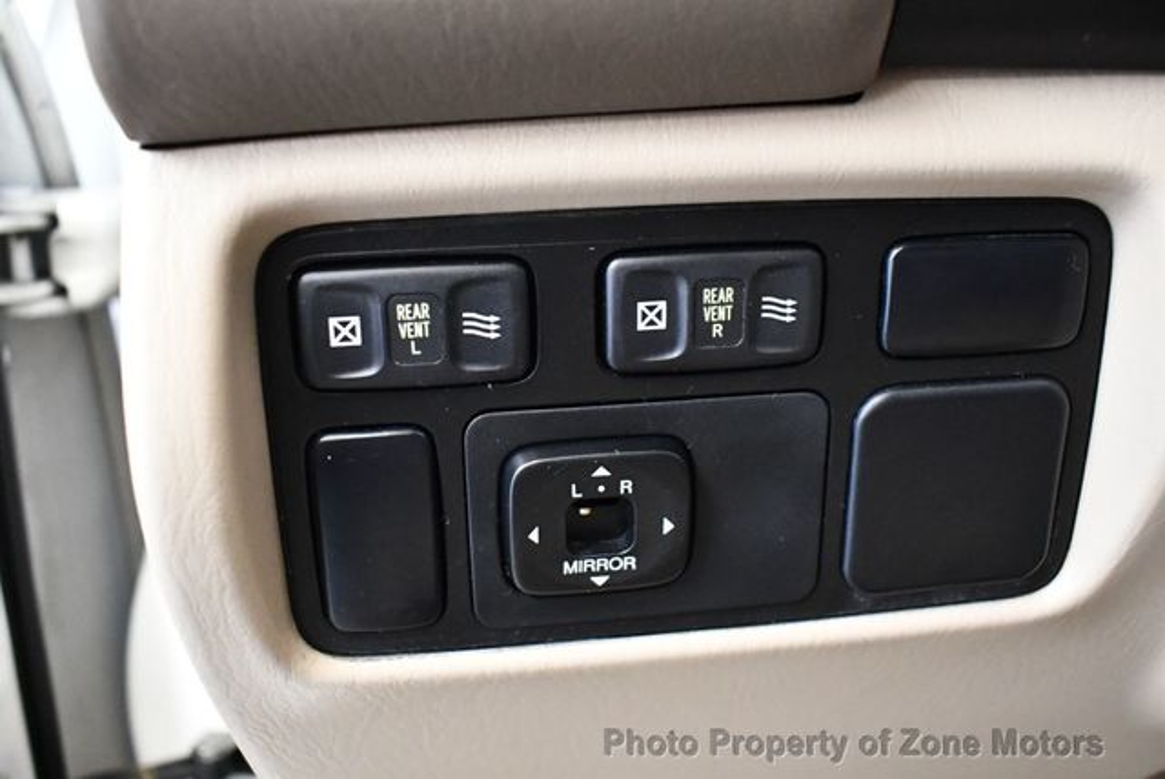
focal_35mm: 36
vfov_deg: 36.9
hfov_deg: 53.1
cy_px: 390
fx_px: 1166
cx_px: 582
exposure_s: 1/60
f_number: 3.5
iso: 5600
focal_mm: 18
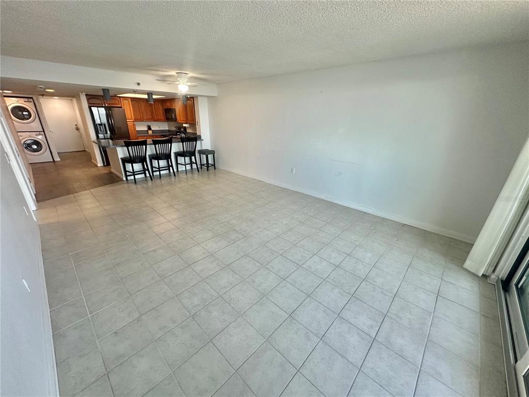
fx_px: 214
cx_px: 264
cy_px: 198
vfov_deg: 85.7
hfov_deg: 102.1
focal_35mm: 14
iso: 200
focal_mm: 2.22
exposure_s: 1/120
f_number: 2.2
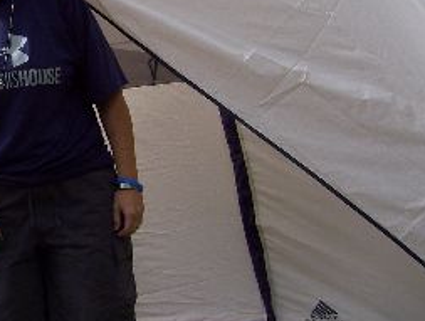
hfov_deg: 20.6
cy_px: 40
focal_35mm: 91
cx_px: -25
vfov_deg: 16.1
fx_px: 1120
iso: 80
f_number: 2.7
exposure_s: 1/500
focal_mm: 6
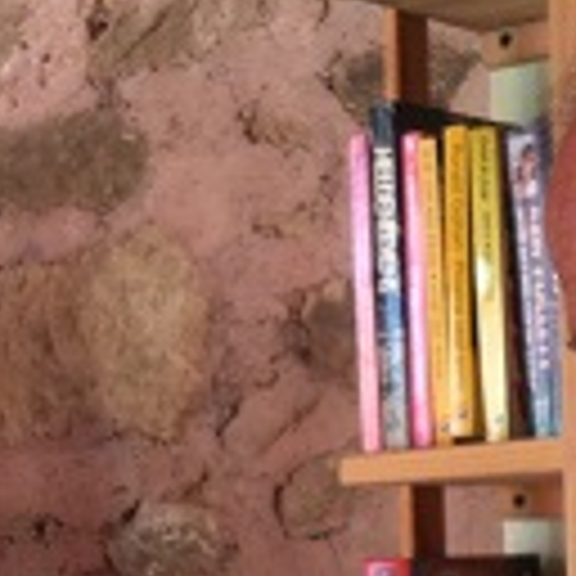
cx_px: 110
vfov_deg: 13.8
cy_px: 522
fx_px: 2353
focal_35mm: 125
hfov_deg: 13.9
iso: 100
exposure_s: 1/15
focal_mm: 3.85
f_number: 2.8
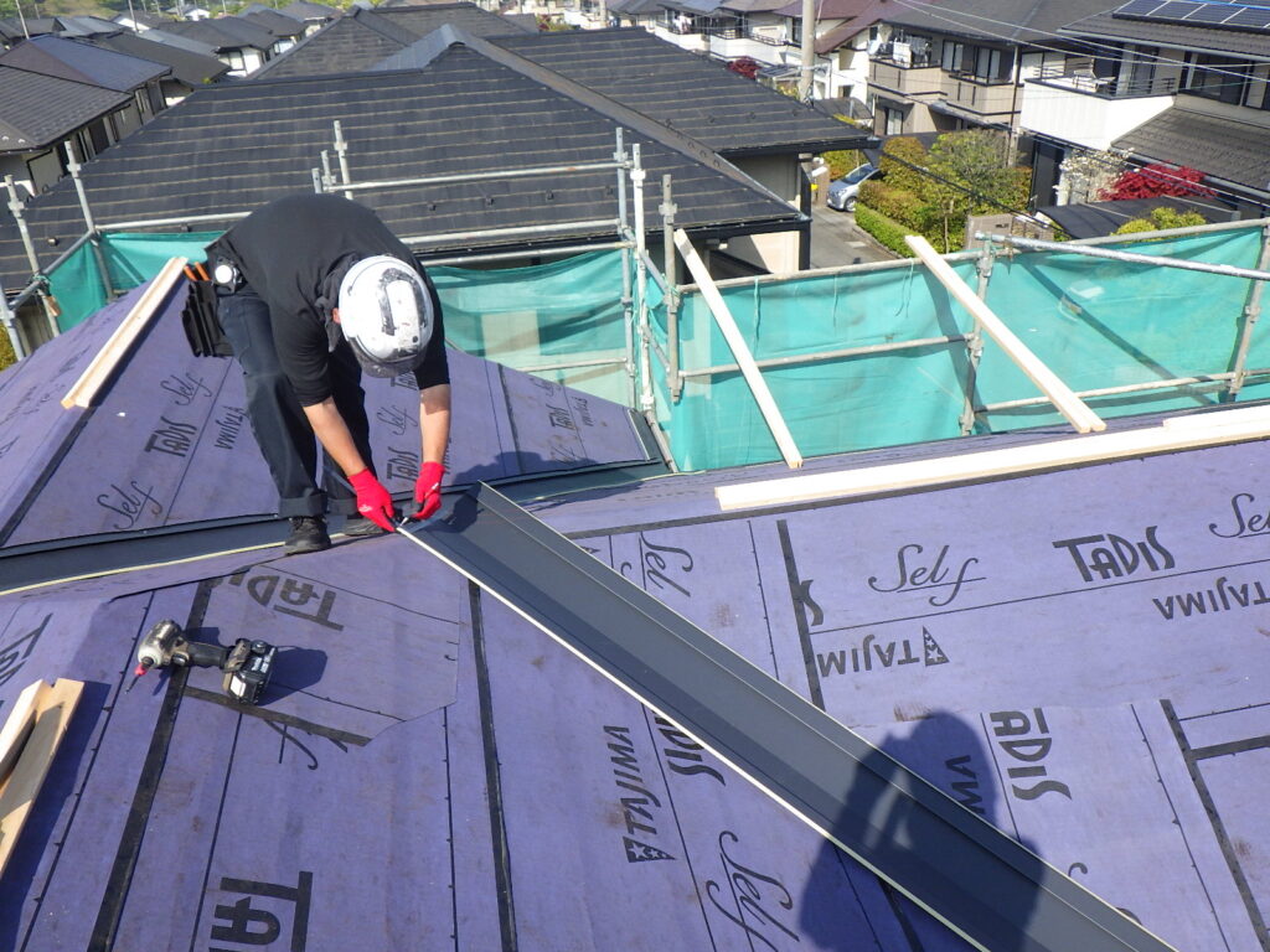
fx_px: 1027
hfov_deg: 63.4
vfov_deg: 49.7
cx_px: 635
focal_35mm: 28
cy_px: 476
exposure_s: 1/640
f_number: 4.2
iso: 125
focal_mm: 5
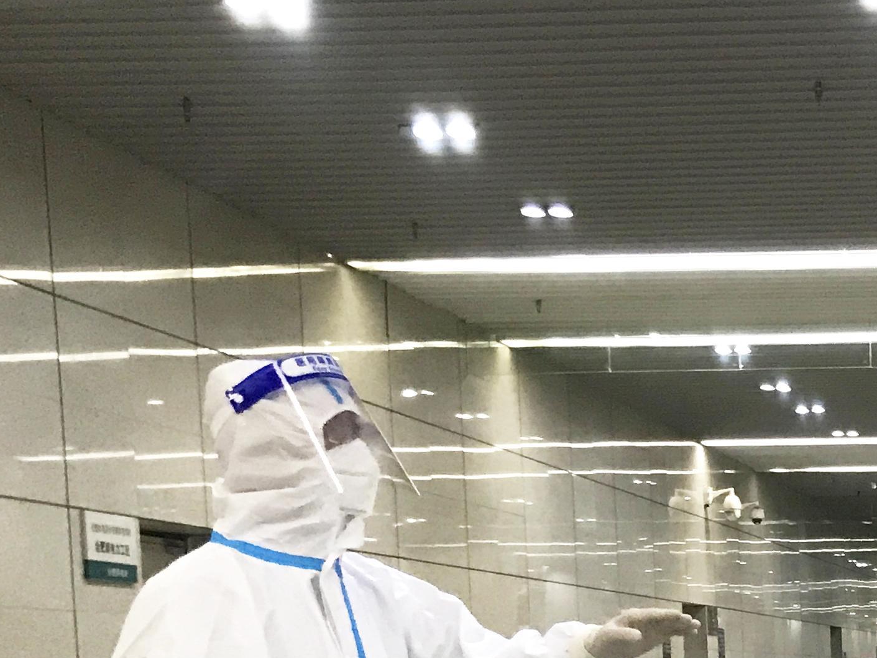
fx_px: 2027
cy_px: 919
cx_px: 1070
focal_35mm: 80
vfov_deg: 17.0
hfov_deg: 22.4
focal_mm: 3.99
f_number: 1.8
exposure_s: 1/17
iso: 64
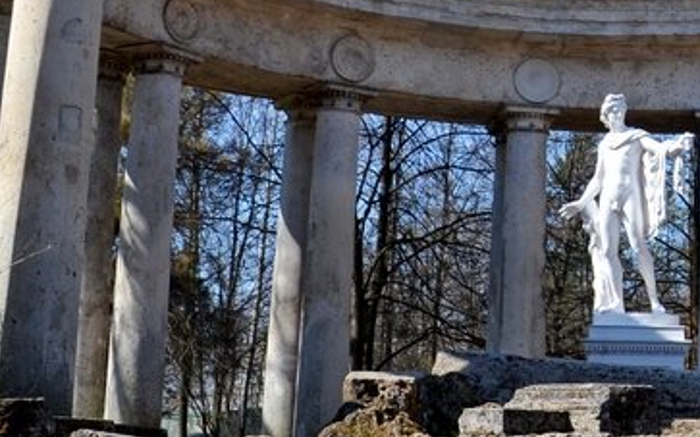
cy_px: 33
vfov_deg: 14.2
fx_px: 1736
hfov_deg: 22.1
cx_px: 661
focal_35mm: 91
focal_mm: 18
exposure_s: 1/250
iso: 100
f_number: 7.1
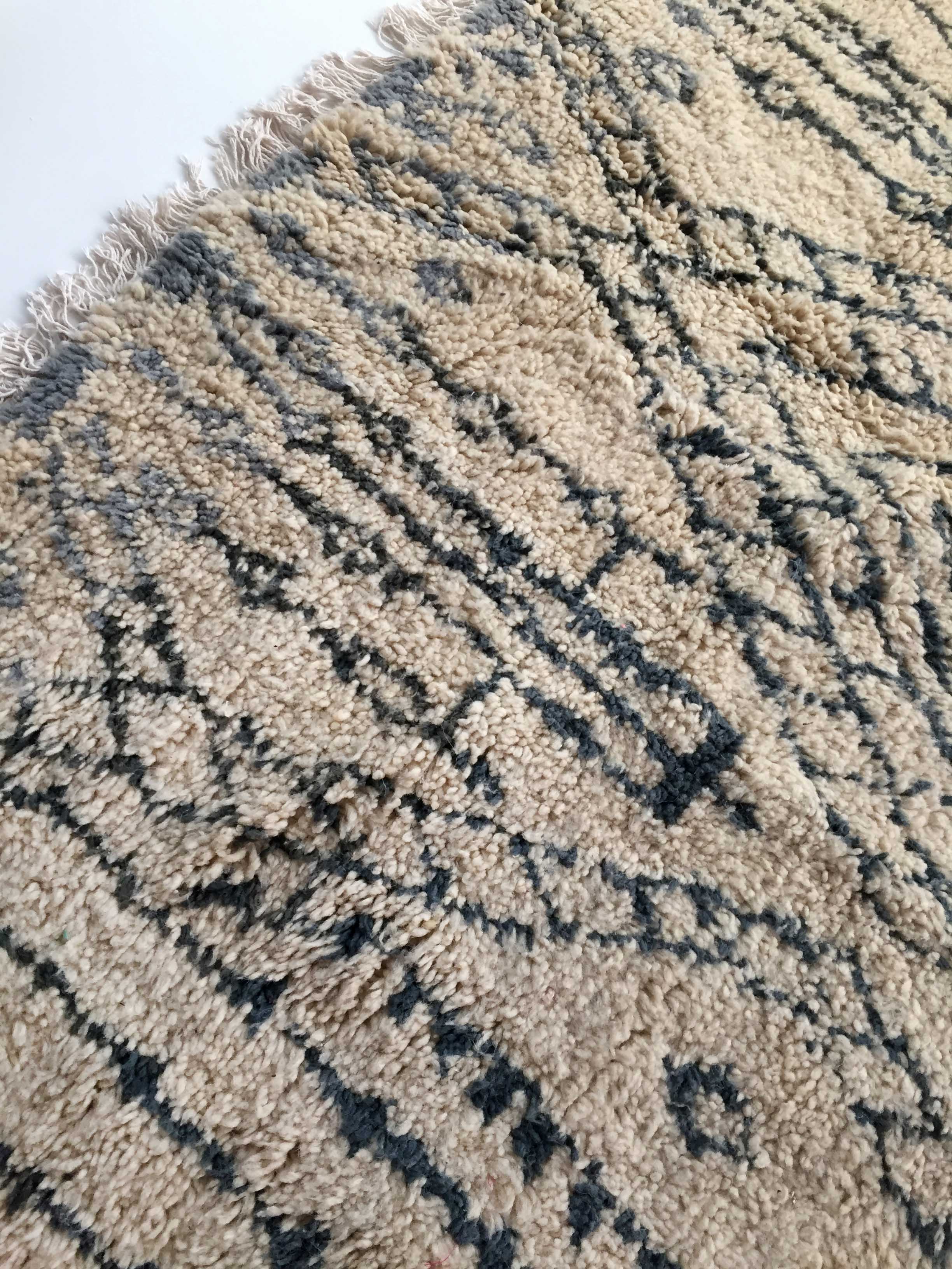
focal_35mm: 29
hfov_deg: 48.2
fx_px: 1063
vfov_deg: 61.7
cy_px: 634
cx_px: 476
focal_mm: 4.15
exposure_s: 1/33
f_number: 2.2
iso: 100
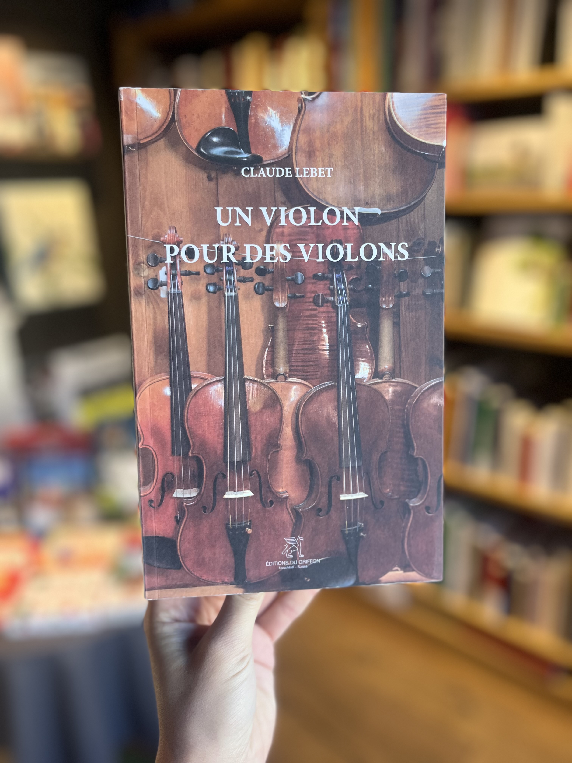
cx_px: 286
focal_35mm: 26
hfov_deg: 53.1
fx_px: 573
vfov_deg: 67.3
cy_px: 382
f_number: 1.6
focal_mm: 5.1
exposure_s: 1/121
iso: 125
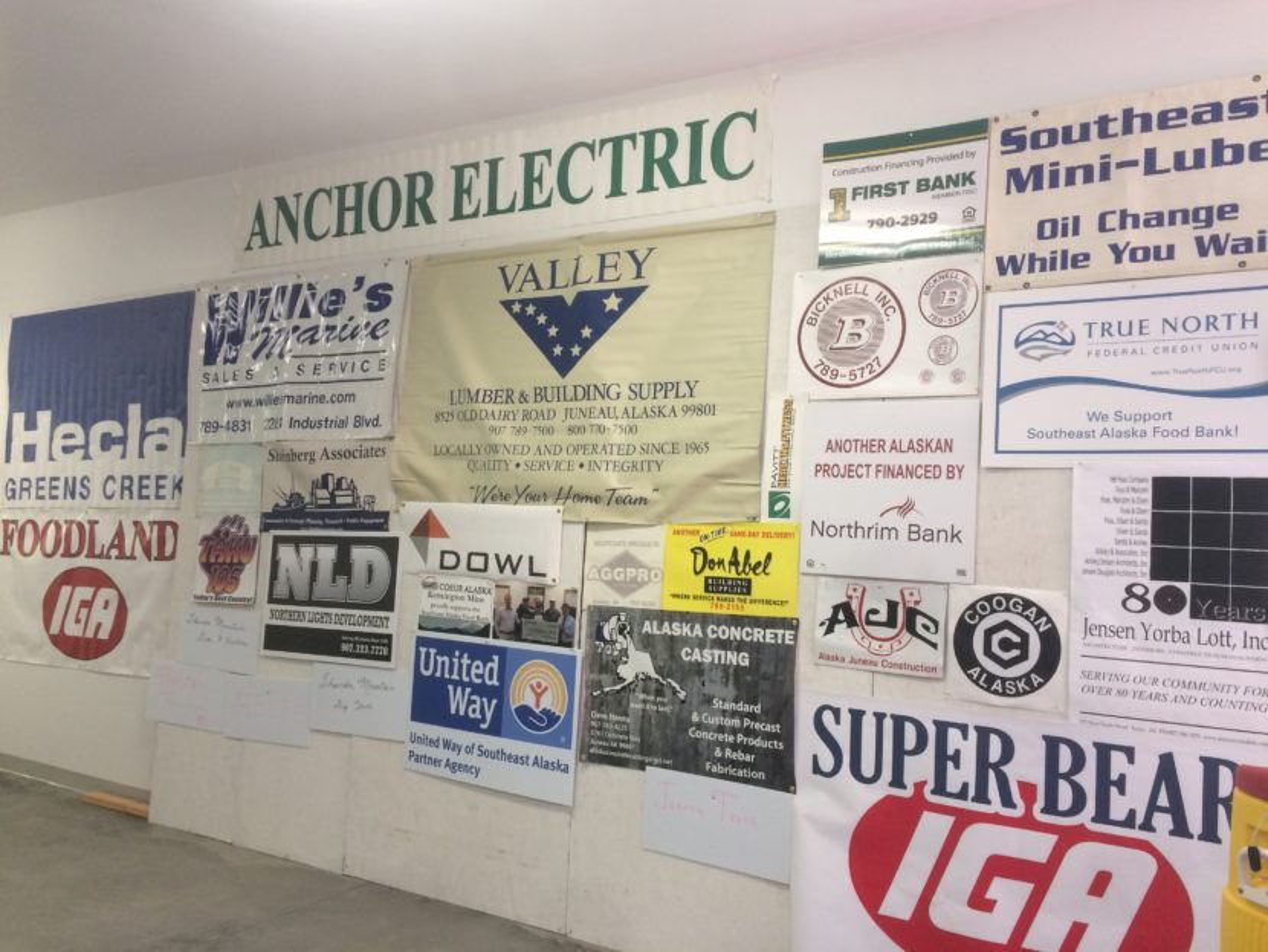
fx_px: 1063
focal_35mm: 29
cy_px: 476
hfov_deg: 61.6
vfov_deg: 48.3
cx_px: 634
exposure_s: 1/30
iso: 40
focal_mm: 4.15
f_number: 2.2
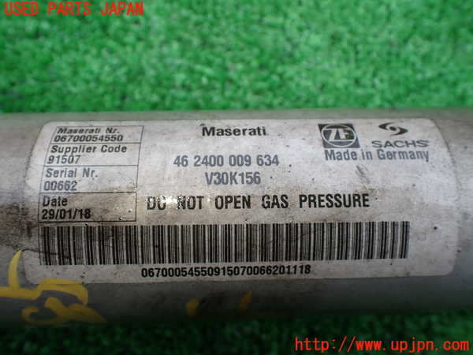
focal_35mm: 30
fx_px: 410
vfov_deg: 46.8
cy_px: 178
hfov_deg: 60.0
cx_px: 236
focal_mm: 5.4
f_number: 2.3
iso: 125
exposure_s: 1/125
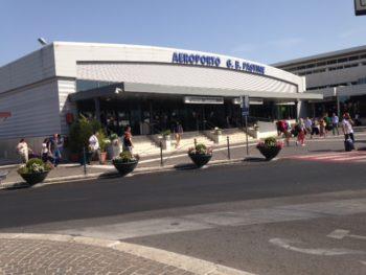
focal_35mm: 33
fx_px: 349
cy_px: 138
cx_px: 183
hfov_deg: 55.3
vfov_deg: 43.0
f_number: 2.4
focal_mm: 4.12
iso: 50
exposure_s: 1/1695
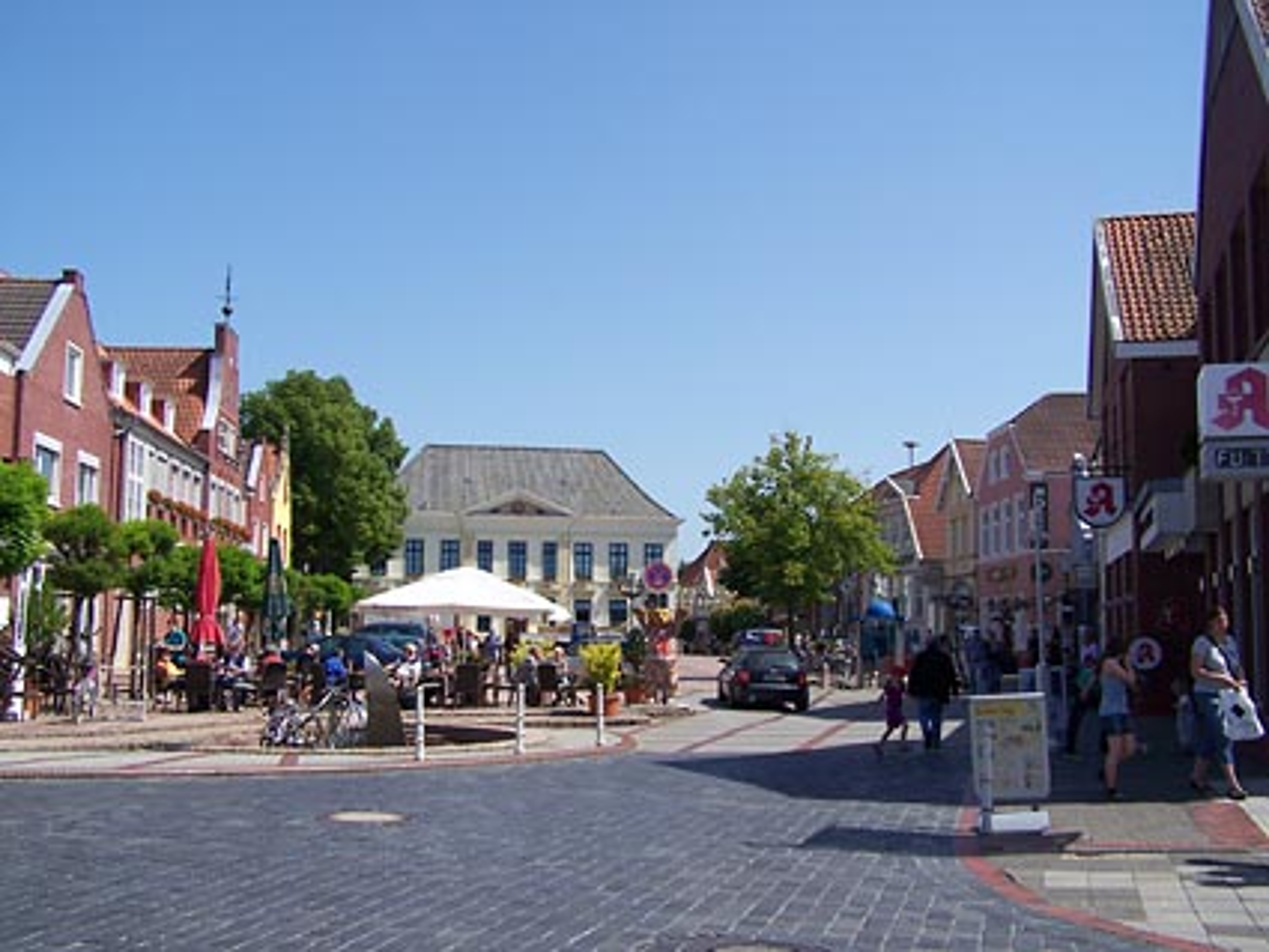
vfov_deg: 37.7
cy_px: 476
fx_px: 1393
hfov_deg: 49.0
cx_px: 634
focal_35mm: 38
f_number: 4
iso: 64
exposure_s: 1/500
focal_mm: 6.3
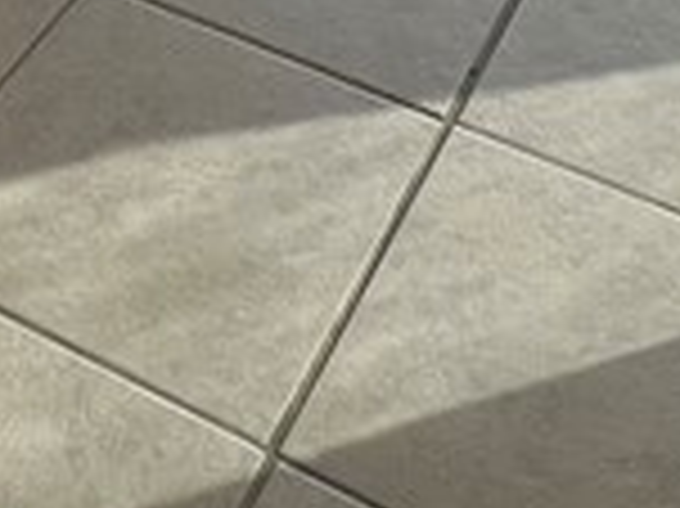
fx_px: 1727
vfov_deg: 12.7
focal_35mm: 88
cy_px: -737
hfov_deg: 21.6
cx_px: 23
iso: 32
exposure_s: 1/492
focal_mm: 1.57
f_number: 1.8
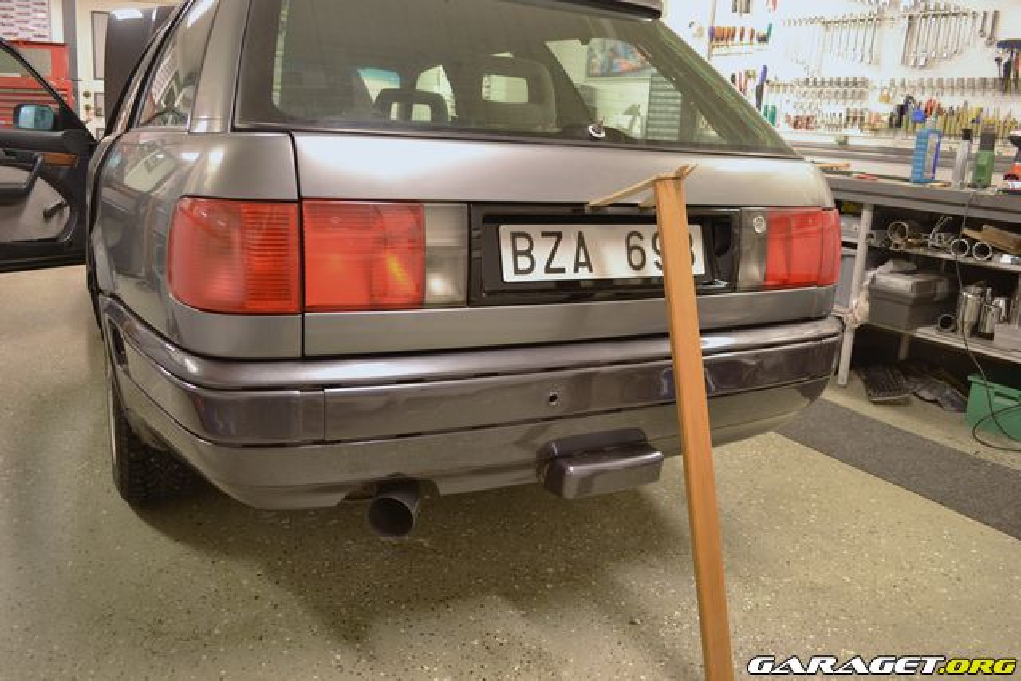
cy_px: 340
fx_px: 766
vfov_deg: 48.0
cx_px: 510
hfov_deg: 67.4
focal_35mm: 27
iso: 100
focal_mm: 18
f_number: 3.5
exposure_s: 1/2.5
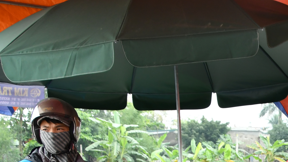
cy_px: 295
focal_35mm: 87
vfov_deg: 12.6
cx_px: 399
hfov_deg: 21.5
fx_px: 664
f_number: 5.6
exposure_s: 1/200
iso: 400
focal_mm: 18
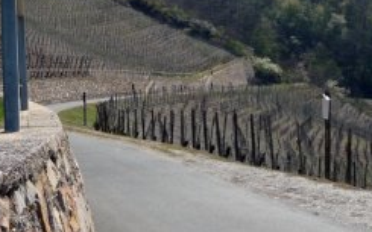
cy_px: 88
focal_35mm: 81
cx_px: 178
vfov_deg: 16.1
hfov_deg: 25.5
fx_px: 821
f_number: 3.8
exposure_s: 1/800
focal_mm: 6.3
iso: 100
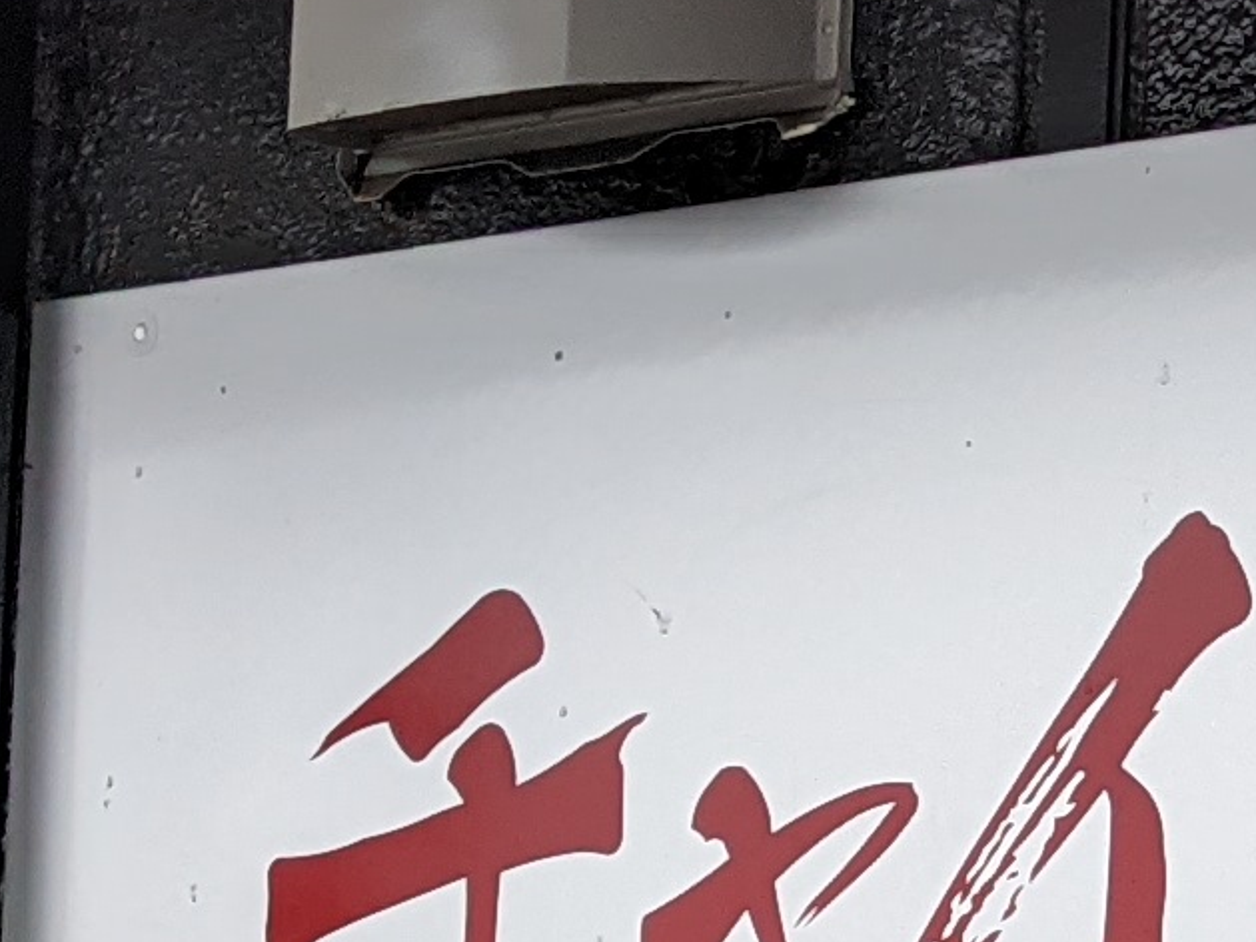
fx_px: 6278
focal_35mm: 173
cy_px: 1870
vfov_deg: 8.2
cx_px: 2013
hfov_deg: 10.9
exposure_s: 1/935
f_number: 1.73
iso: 76
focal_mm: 4.38
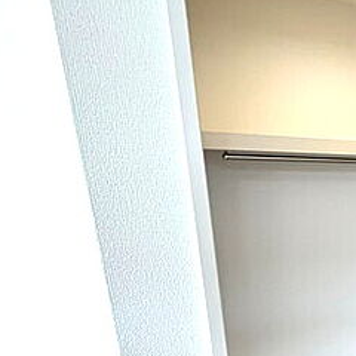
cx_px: 393
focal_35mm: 32
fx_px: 372
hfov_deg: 40.9
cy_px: 283
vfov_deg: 48.4
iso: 250
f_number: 2.4
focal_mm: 1.54
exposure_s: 1/100
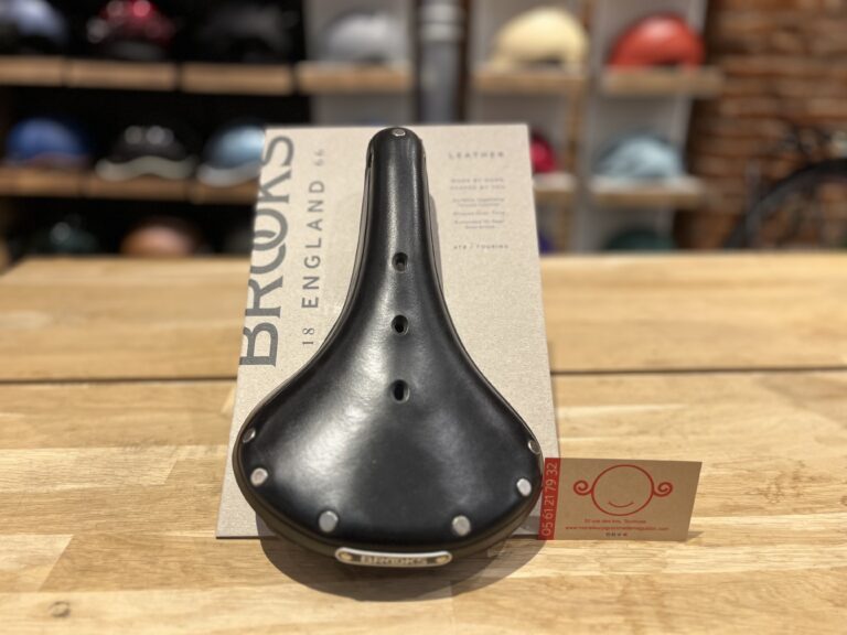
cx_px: 424
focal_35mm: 26
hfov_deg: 67.3
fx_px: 636
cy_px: 318
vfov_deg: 53.1
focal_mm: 5.1
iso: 100
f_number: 1.6
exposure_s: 1/50
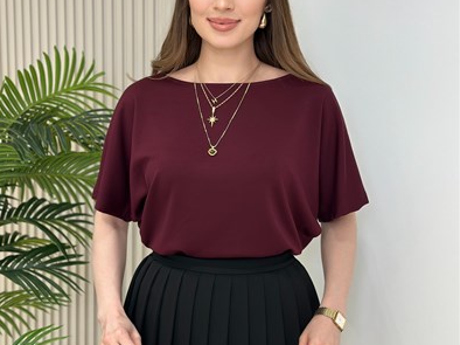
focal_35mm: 65
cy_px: 187
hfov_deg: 29.8
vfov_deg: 22.6
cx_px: 228
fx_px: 863
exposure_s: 1/157
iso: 100
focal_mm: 6.86
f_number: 1.78
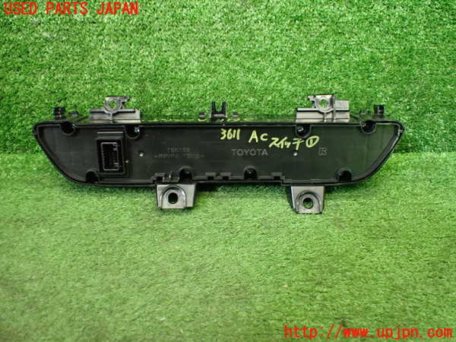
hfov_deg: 60.0
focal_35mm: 30
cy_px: 171
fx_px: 395
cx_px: 228
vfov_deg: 46.8
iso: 800
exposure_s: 1/100
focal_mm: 5.4
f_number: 2.3
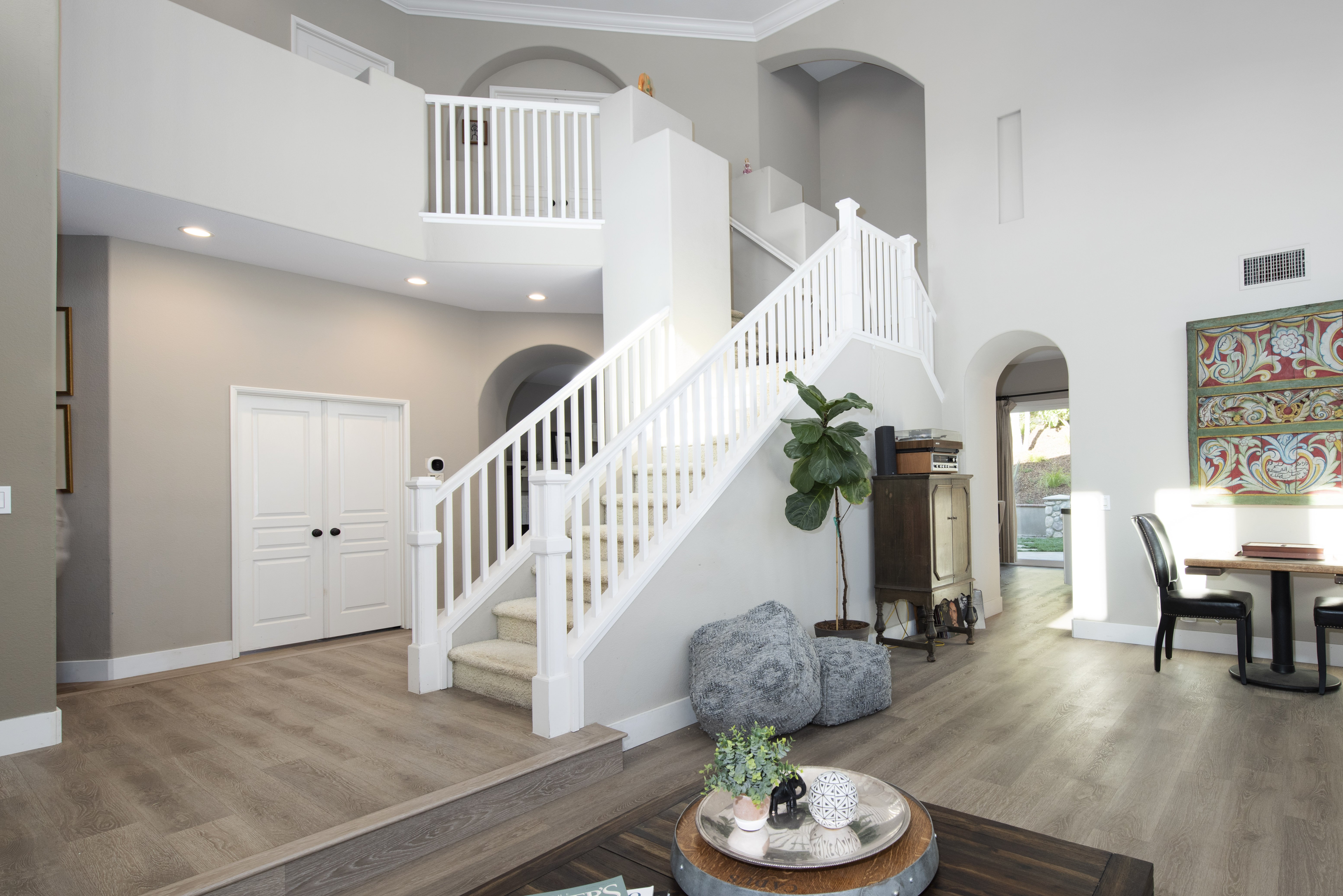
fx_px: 709
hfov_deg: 86.0
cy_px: 472
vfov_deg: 64.5
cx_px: 793
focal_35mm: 19
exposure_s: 1/60
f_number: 8
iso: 320
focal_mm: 16
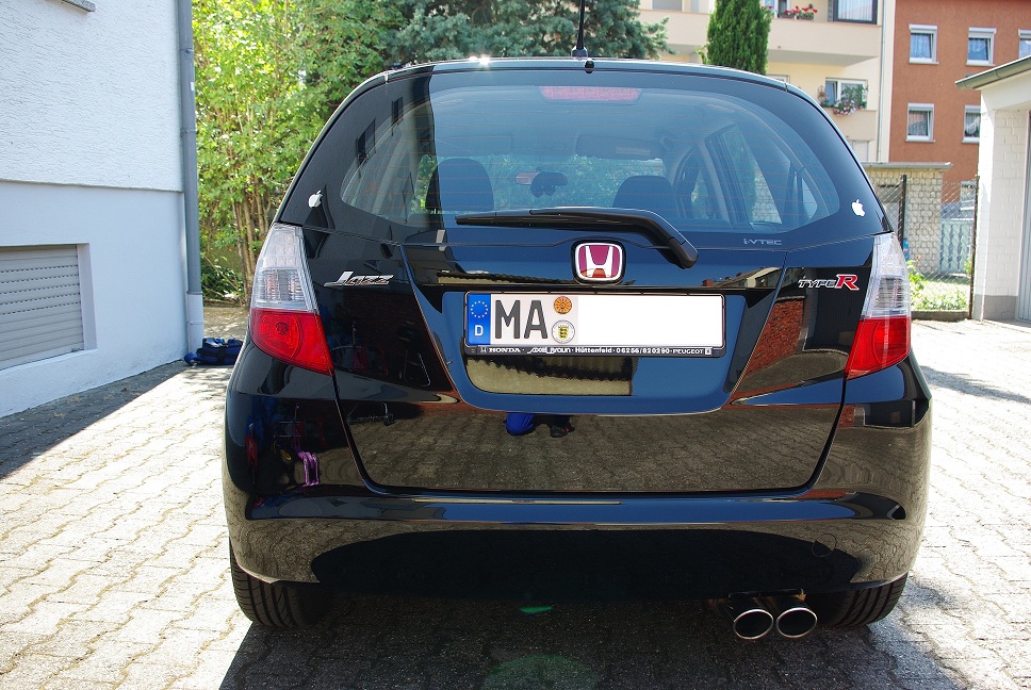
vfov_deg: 42.4
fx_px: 889
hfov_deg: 60.2
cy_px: 345
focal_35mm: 31
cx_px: 516
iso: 100
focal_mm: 21.25
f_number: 5.6
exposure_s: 1/60
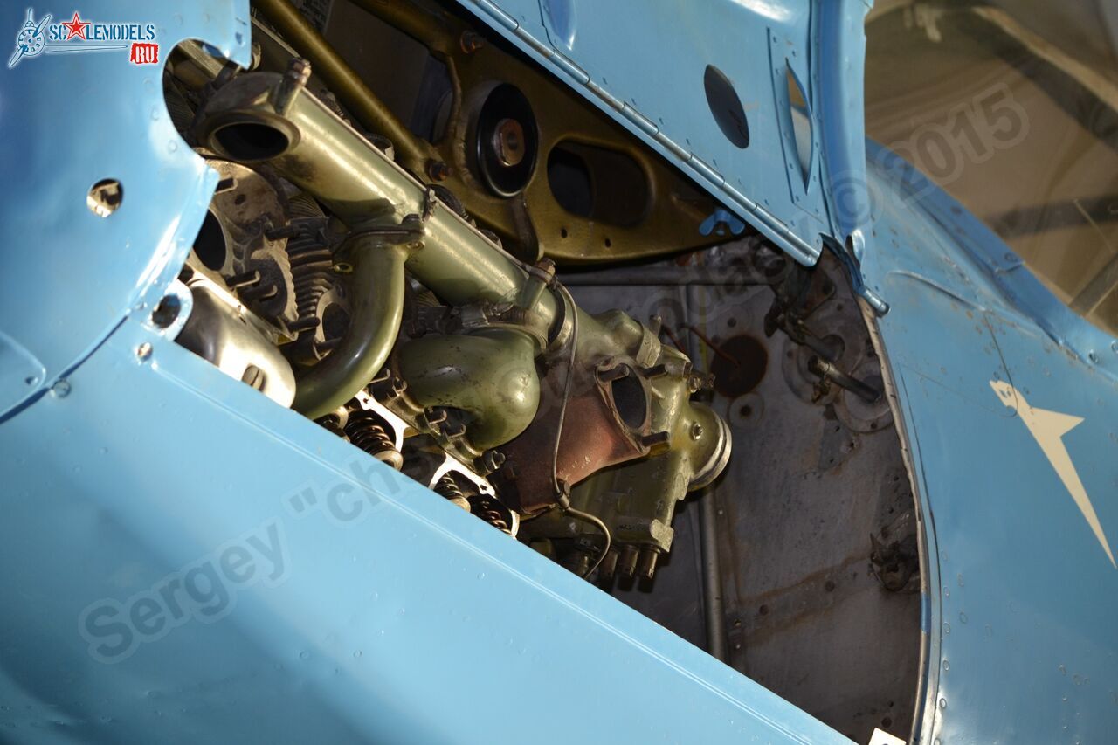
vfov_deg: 7.3
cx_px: 559
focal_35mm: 188
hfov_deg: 11.0
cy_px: 372
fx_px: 5822
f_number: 5
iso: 400
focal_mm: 125
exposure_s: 1/100
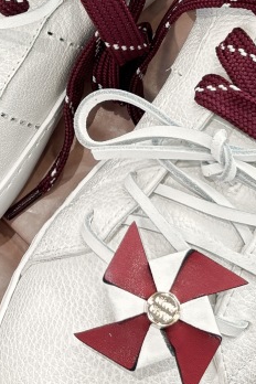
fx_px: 1195
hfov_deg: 12.2
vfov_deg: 17.9
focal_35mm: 112
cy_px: 20
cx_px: 95
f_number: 1.6
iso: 64
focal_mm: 5.96
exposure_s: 1/121
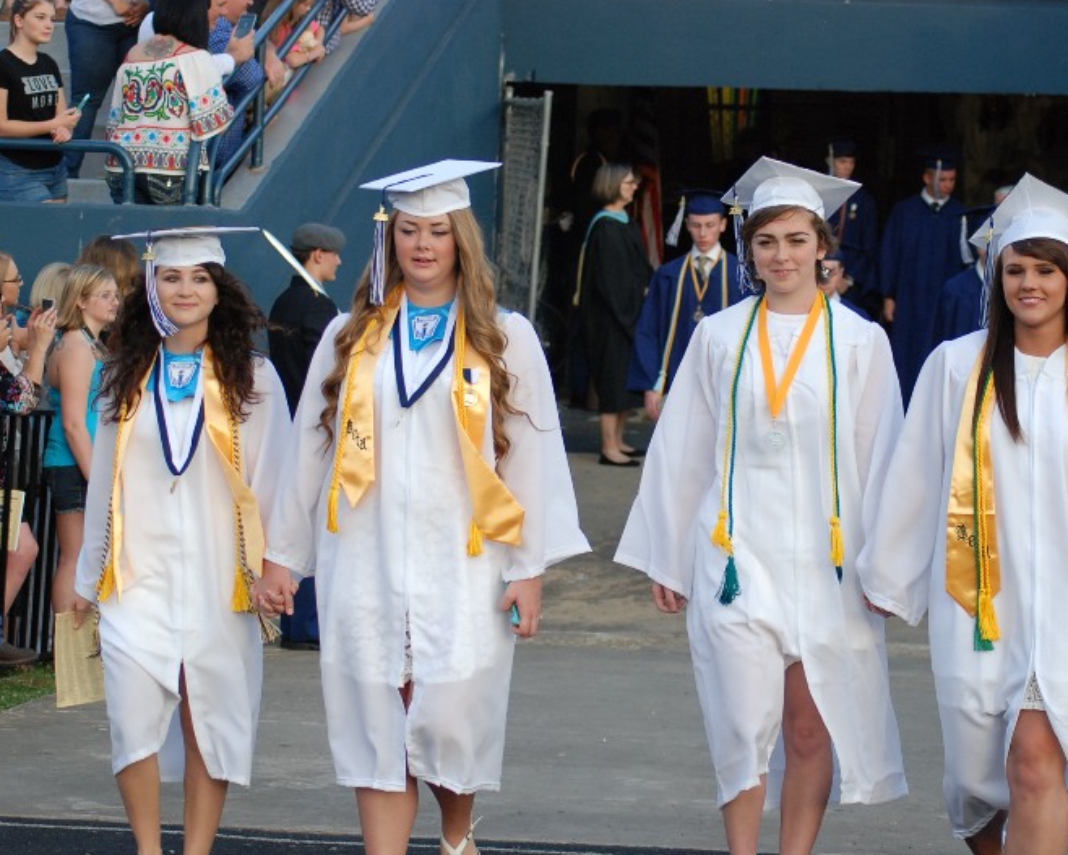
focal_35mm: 119
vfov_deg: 13.0
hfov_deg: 16.2
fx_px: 3763
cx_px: 550
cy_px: 426
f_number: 5
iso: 500
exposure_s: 1/400
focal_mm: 70
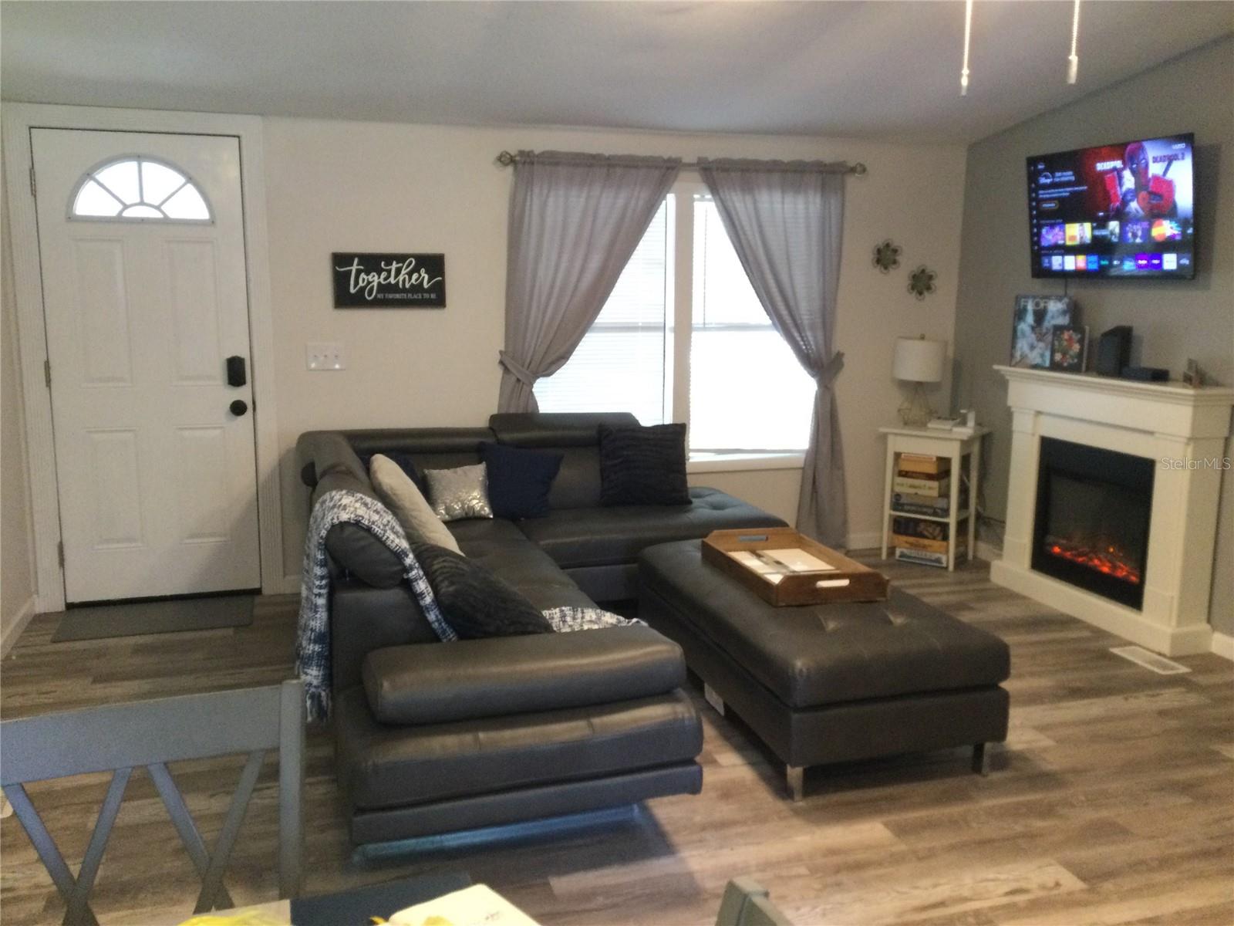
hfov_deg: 58.4
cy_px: 463
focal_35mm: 31
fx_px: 1105
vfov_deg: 45.4
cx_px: 617
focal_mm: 3.3
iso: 200
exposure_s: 1/24
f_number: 2.4
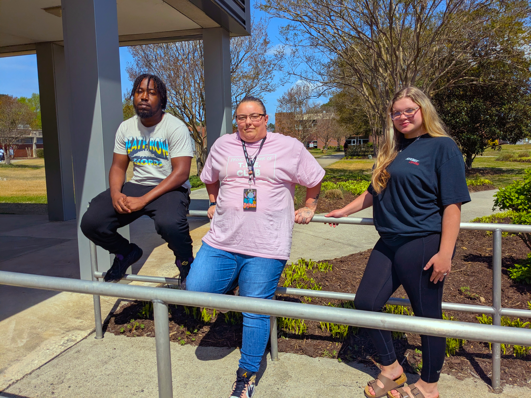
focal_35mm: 27
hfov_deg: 65.3
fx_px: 414
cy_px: 199
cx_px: 266
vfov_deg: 51.4
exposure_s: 1/7812
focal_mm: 4.38
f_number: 1.73
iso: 68
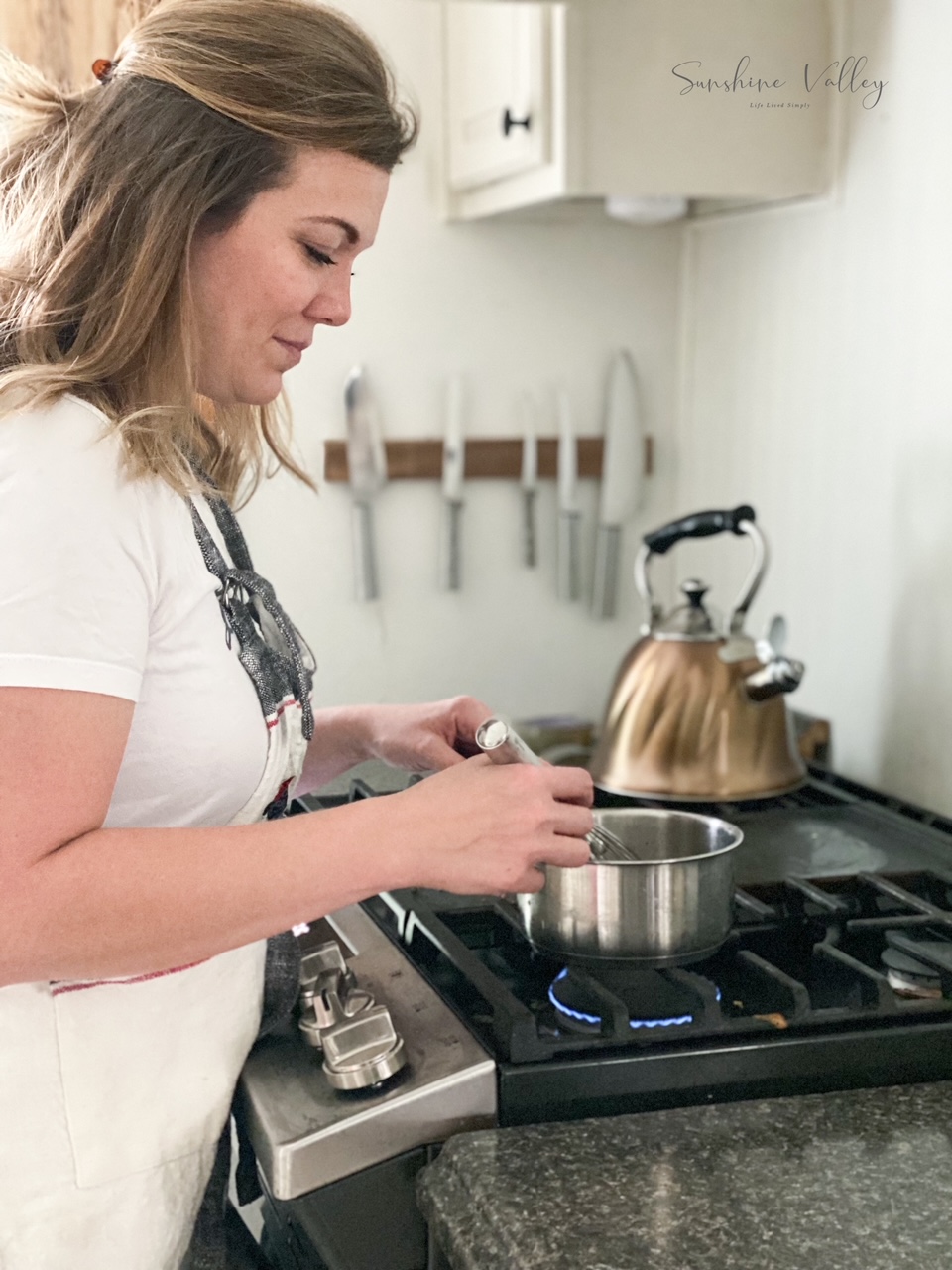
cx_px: 476
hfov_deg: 28.0
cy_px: 635
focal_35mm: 52
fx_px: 1907
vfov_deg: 36.8
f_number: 2
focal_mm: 6
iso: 800
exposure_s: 1/15
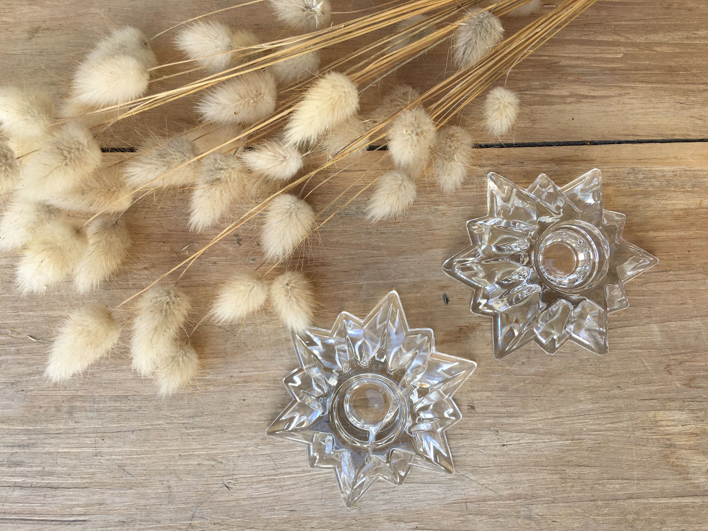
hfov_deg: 56.8
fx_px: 655
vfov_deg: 44.1
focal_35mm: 32
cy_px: 293
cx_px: 375
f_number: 2.2
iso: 25
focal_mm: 4.15
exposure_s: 1/237
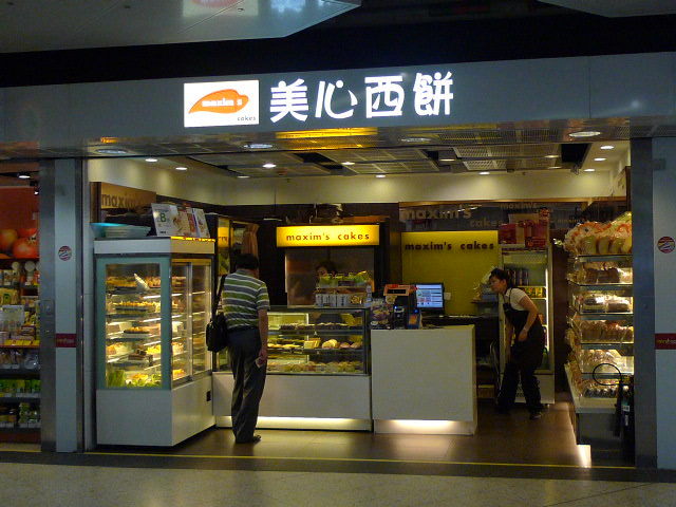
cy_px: 254
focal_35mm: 47
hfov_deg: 40.4
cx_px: 338
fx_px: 918
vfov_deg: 30.9
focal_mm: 5.4
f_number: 2.1
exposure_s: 1/200
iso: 320
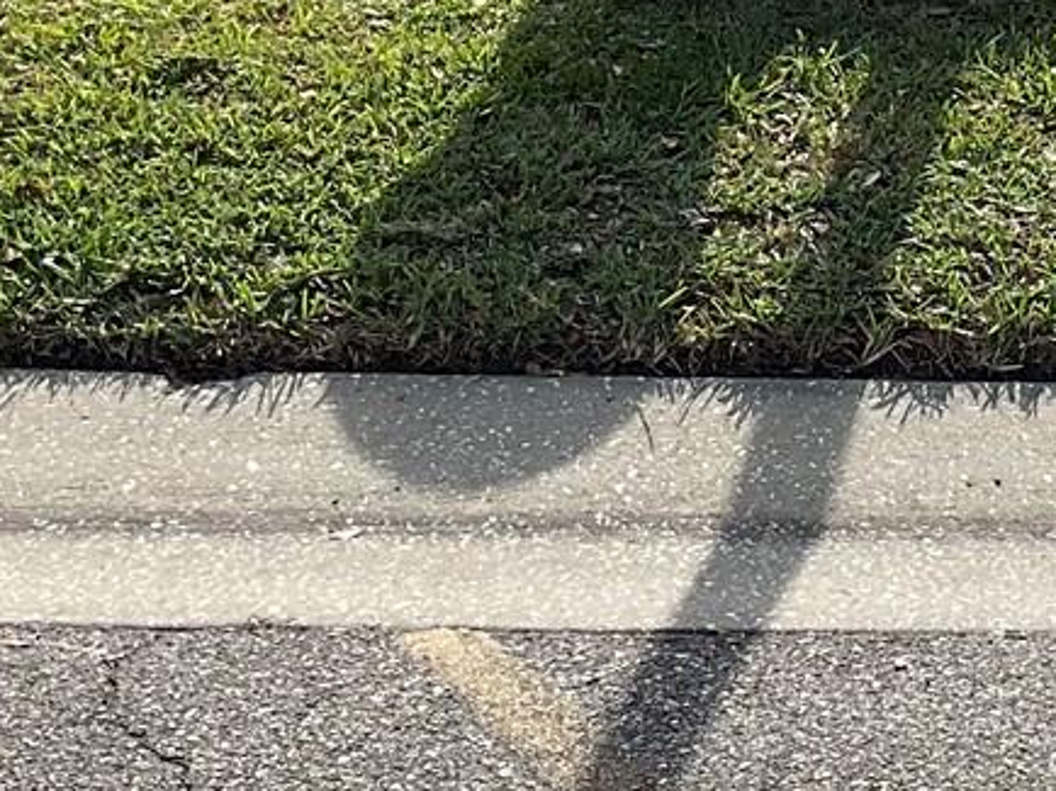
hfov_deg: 17.8
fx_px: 3262
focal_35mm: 107
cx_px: 1144
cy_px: -63
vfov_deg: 13.6
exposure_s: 1/1098
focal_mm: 3
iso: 16
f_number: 1.8
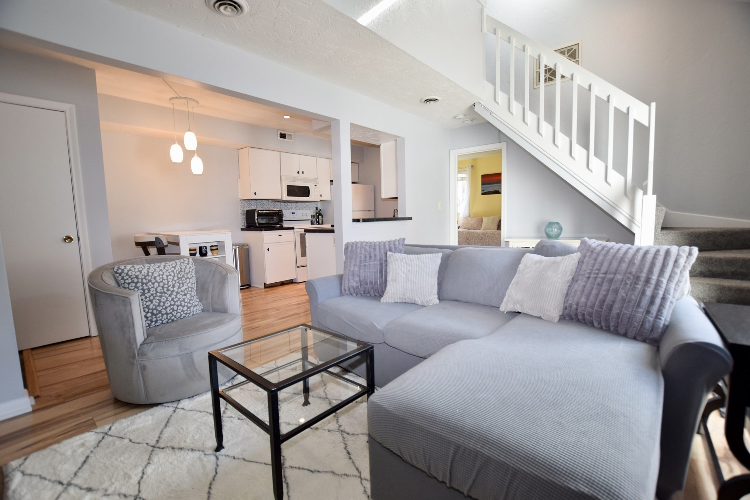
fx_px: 312
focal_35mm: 15
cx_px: 375
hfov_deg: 100.4
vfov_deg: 77.3
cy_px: 250
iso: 400
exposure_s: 1/80
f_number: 4.5
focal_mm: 10
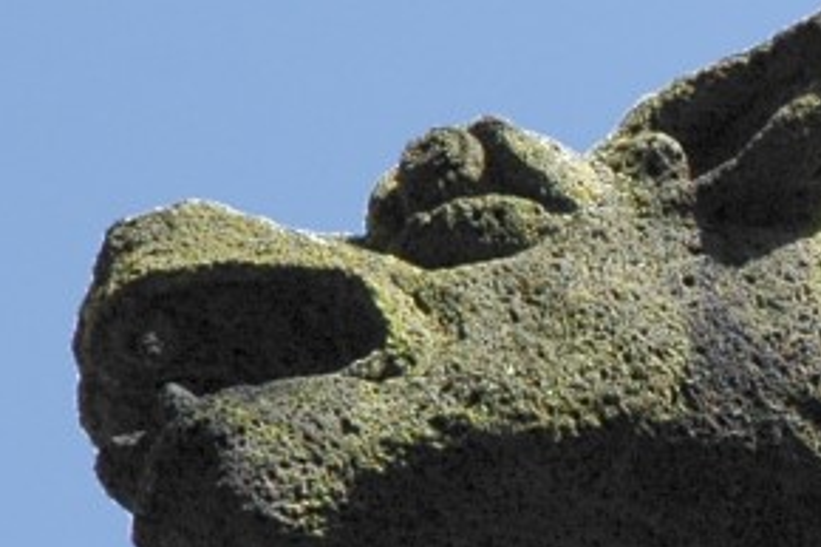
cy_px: 411
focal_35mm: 588
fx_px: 13402
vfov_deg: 2.3
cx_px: 1229
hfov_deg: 3.5
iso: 200
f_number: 8
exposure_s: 1/250
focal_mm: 70
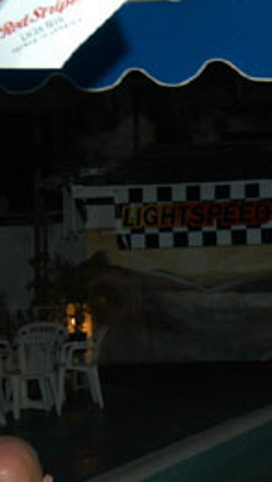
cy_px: 343
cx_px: 473
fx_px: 1460
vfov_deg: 18.7
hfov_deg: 10.1
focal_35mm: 114
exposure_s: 1/60
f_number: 5
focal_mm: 28
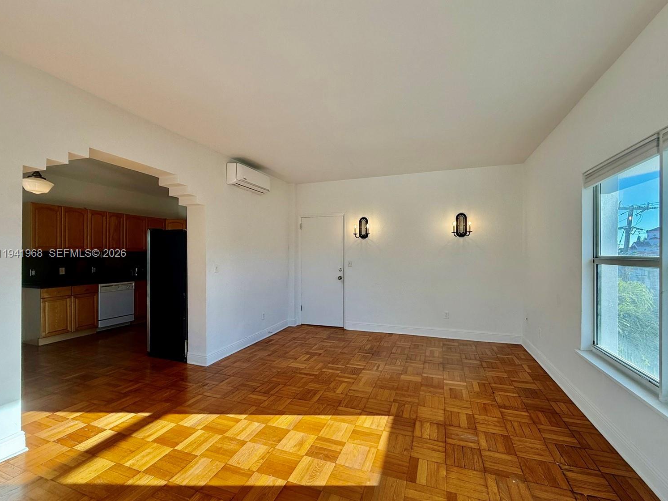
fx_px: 289
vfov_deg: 81.7
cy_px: 254
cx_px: 345
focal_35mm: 15
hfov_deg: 98.1
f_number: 2.2
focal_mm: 2.22
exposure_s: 1/170
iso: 50
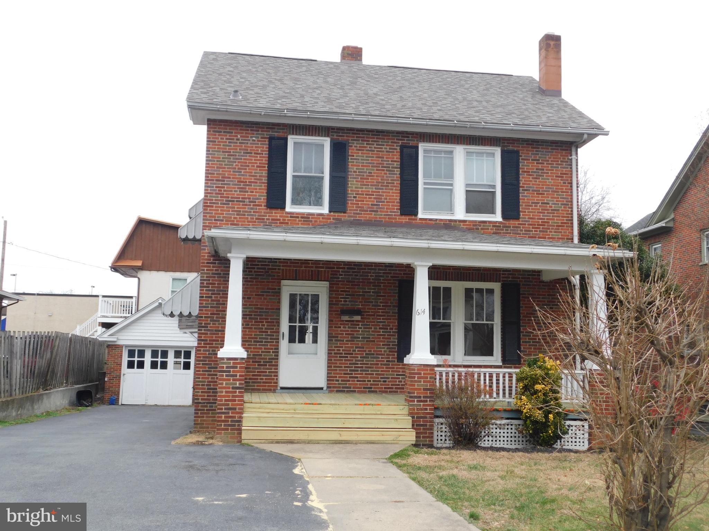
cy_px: 266
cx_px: 354
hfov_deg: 51.4
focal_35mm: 36
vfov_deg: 39.7
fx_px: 737
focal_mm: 6.3
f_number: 3.5
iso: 125
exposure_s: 1/100
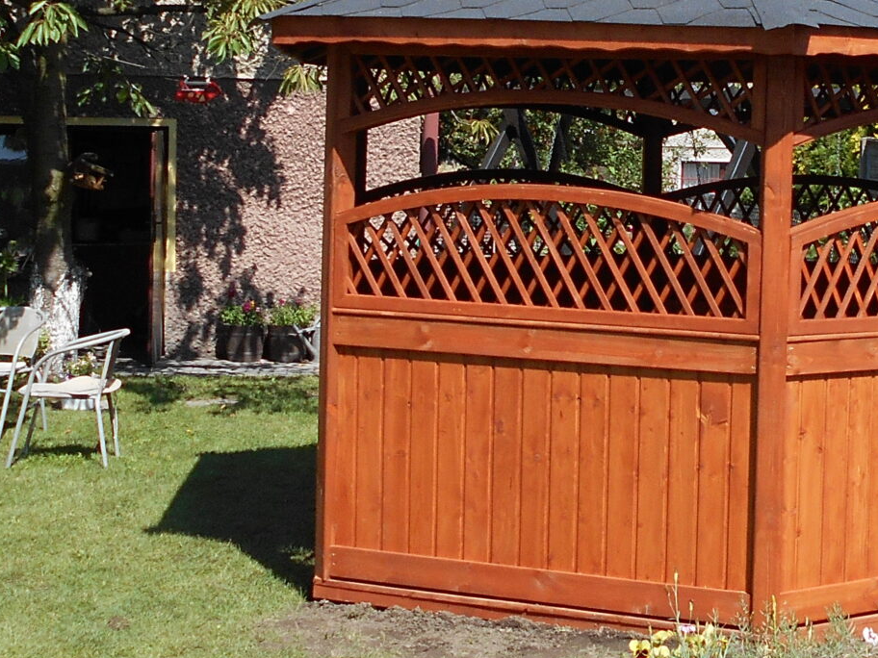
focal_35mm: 73
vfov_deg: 20.0
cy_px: 169
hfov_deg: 26.3
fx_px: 1852
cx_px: 673
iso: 80
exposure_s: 1/640
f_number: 3.2
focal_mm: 4.6
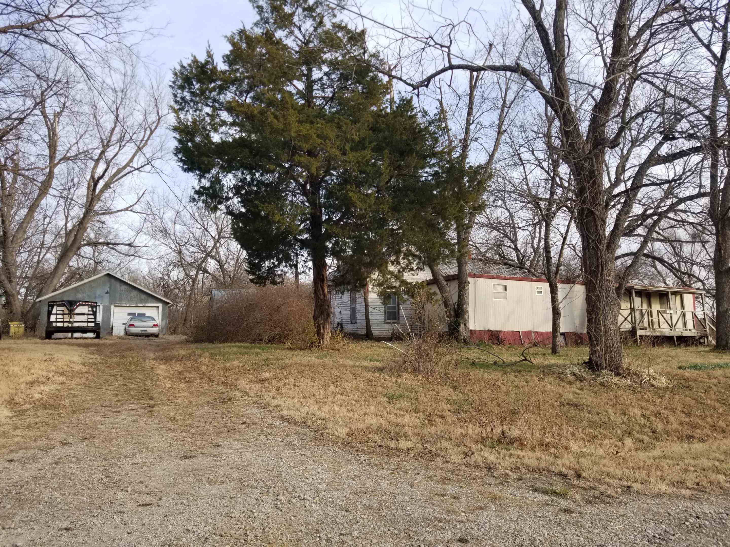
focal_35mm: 26
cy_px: 274
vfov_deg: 53.1
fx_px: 548
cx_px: 365
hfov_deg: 67.3
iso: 50
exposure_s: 1/774
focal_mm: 4.25
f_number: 1.7
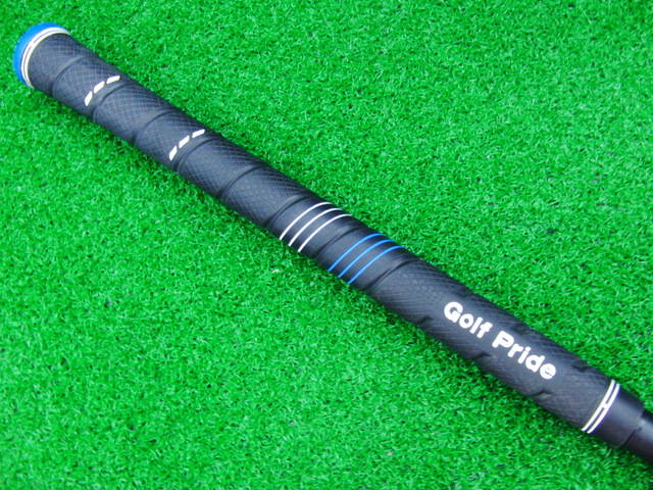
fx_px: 698
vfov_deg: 38.7
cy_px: 245
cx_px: 326
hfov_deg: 50.1
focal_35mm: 37
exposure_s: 1/20
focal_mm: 6.42
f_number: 3.6
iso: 400
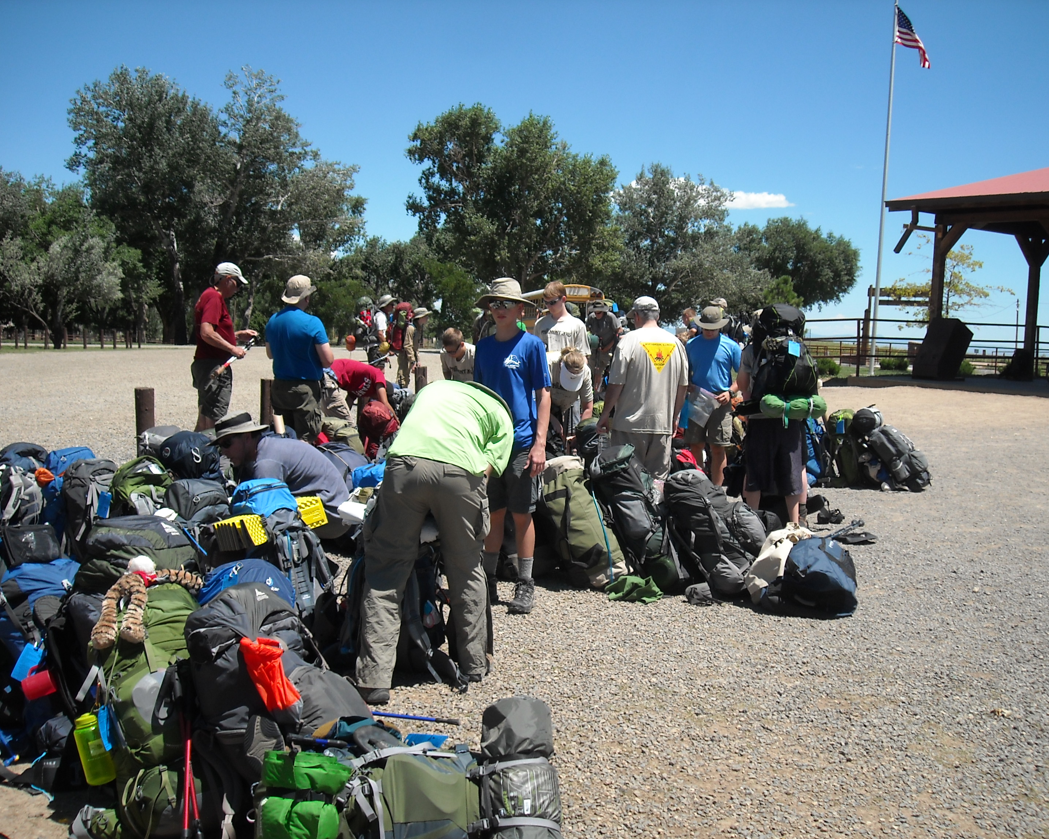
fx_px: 1211
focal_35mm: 39
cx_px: 551
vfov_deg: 38.2
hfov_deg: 46.8
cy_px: 446
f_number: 5.6
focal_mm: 5.7
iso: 64
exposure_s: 1/260
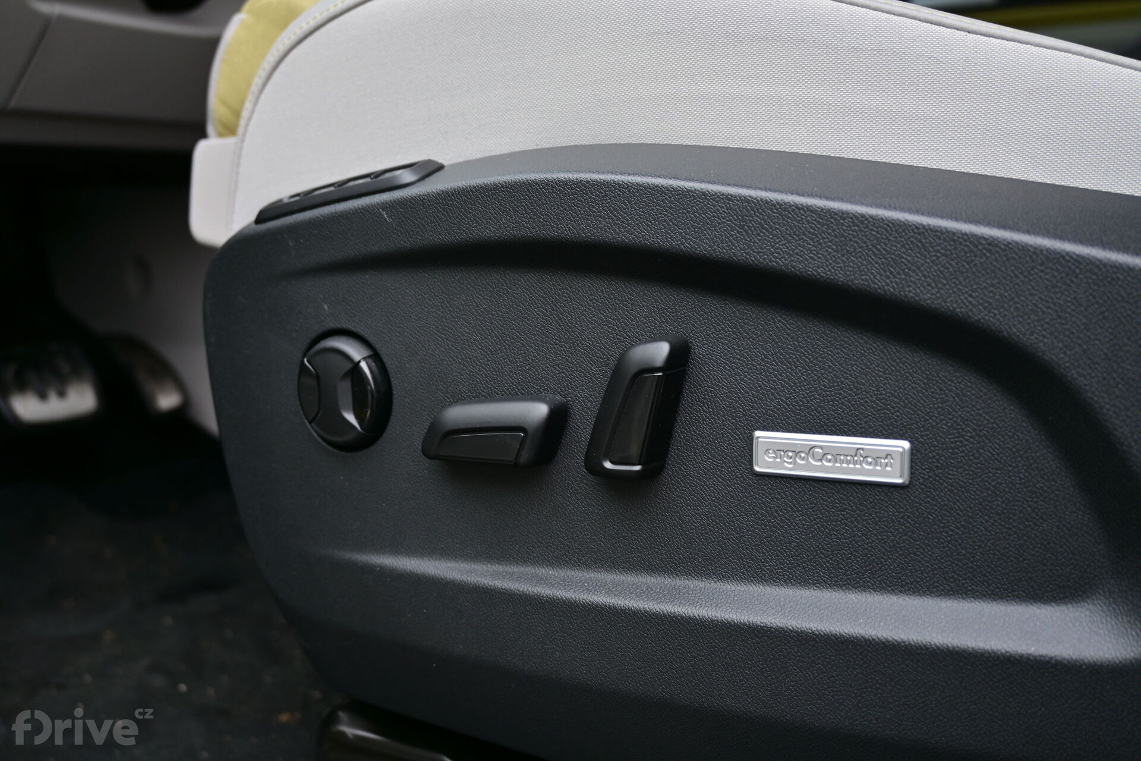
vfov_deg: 35.5
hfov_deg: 51.3
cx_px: 570
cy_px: 380
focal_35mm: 38
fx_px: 1188
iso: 100
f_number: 4.2
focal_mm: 25
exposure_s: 1/60
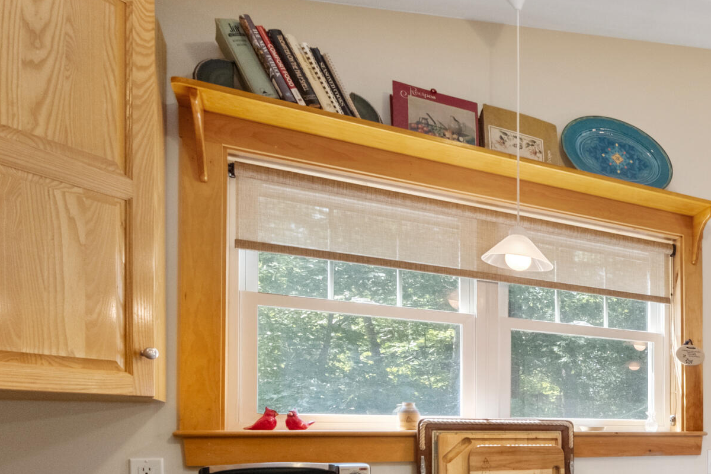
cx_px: 876
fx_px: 691
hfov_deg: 38.3
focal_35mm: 35
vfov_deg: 35.4
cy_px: 437
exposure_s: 1/6
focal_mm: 9.1
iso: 640
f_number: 8
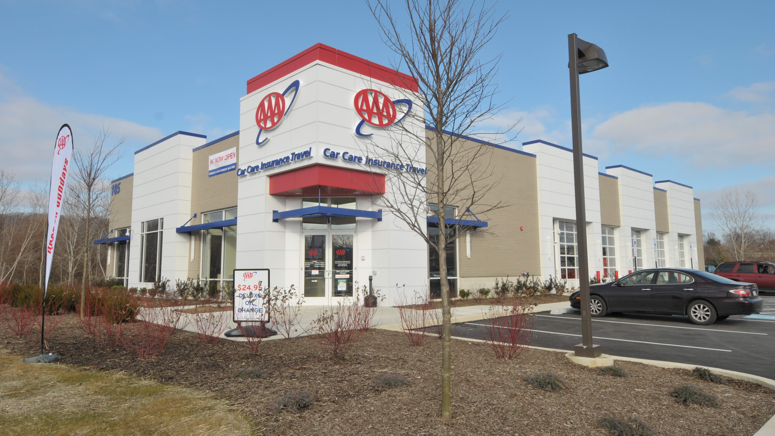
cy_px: 207
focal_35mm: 25
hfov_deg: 75.1
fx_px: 504
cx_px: 390
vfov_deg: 46.7
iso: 200
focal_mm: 15
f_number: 10
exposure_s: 1/320
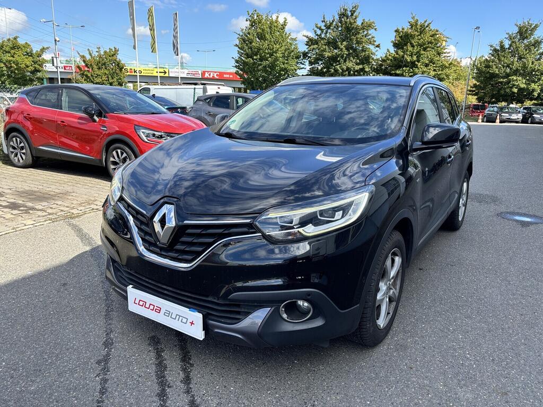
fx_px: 408
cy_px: 204
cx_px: 272
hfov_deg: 67.3
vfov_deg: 53.1
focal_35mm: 26
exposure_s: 1/961
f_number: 1.6
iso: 50
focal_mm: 5.96
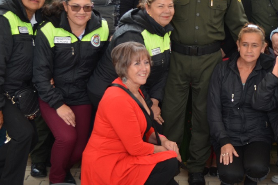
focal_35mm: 98
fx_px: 756
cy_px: 40
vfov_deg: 13.9
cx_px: 224
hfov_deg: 20.6
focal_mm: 36
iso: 250
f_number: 5.6
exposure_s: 1/125
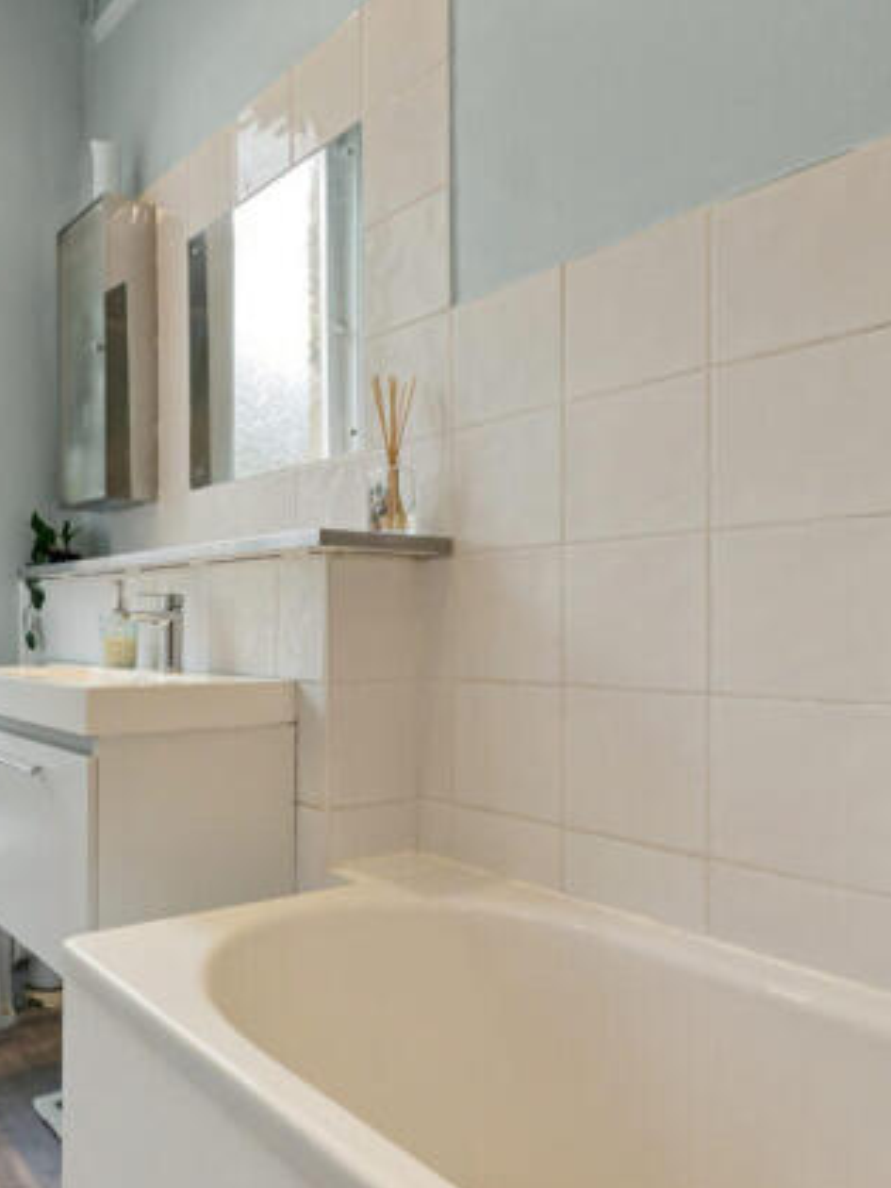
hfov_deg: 51.5
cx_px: 165
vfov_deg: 69.9
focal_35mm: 25
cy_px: 615
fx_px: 849
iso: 2000
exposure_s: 1/80
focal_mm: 11
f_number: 6.3
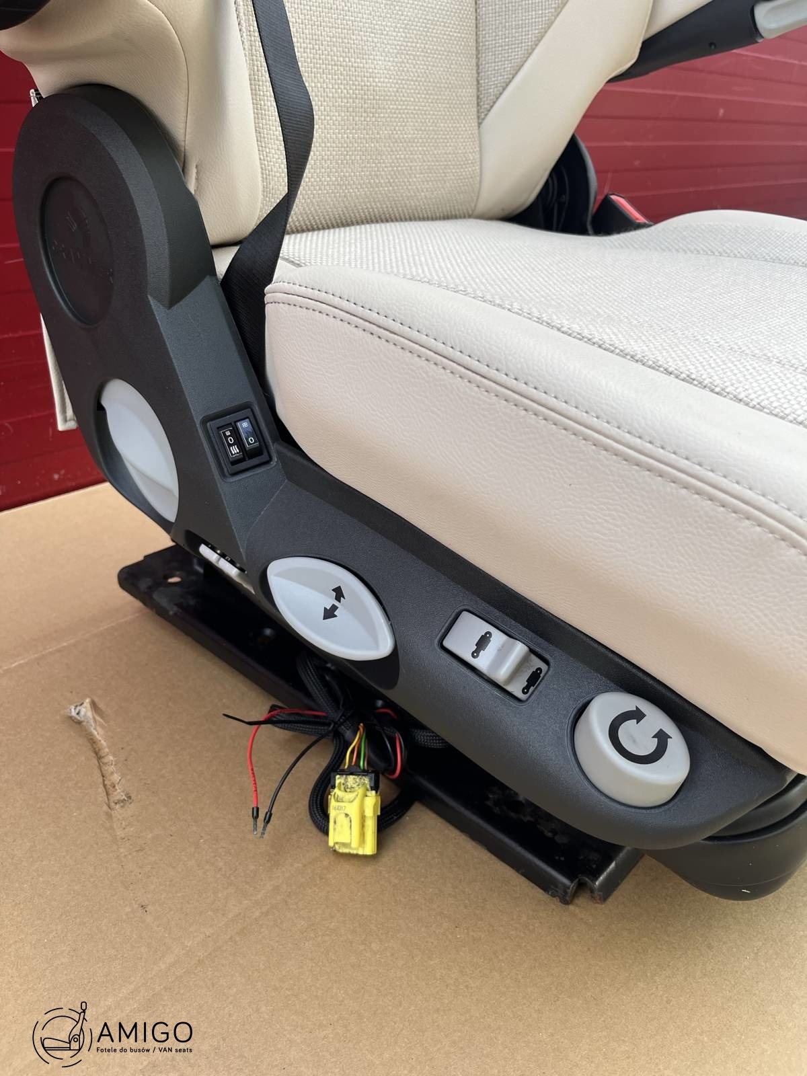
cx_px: 404
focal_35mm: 26
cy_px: 538
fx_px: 808
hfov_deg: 53.1
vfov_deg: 67.3
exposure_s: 1/508
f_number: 1.6
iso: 50
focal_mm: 5.1
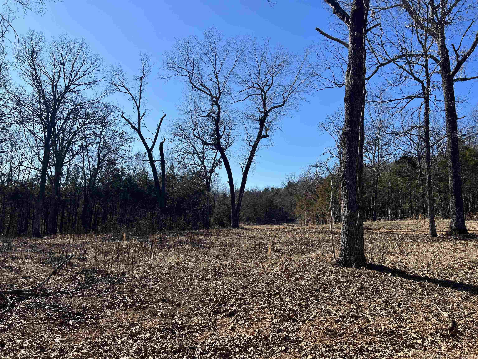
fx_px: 359
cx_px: 239
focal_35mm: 26
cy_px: 180
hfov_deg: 67.3
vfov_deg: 53.1
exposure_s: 1/3571
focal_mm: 5.7
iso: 50
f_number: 1.5
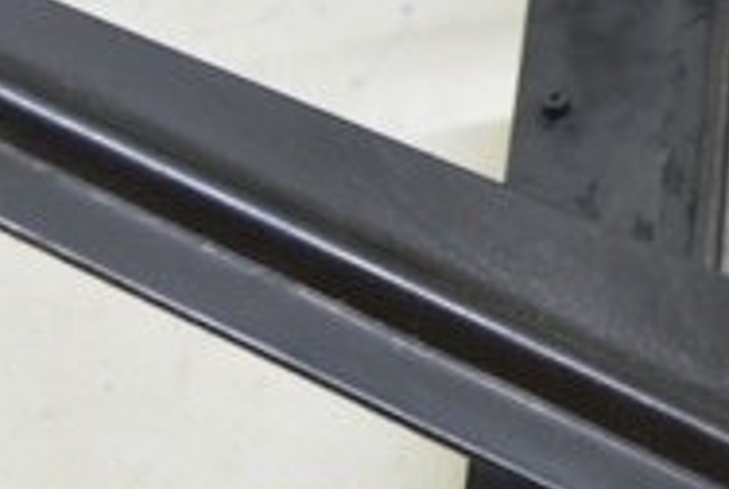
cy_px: 165
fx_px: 4624
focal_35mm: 228
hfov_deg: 8.9
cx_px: 915
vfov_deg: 6.0
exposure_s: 1/20
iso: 400
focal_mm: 28
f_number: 5.6
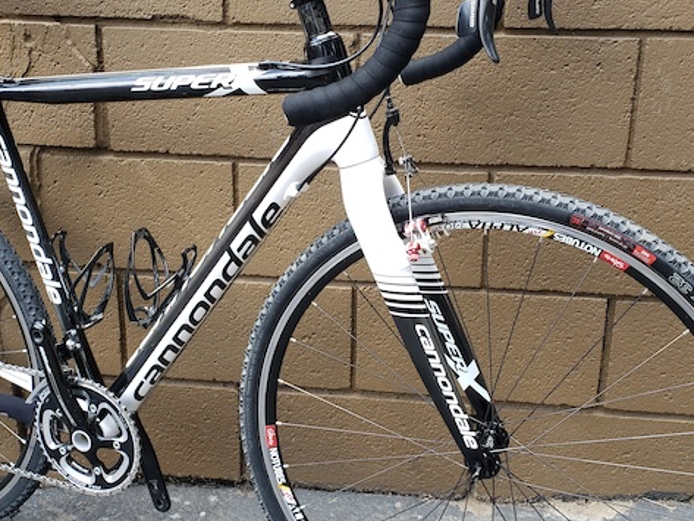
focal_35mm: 44
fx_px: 882
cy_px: 261
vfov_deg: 32.9
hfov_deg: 42.9
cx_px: 313
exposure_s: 1/120
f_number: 2.4
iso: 80
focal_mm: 4.3
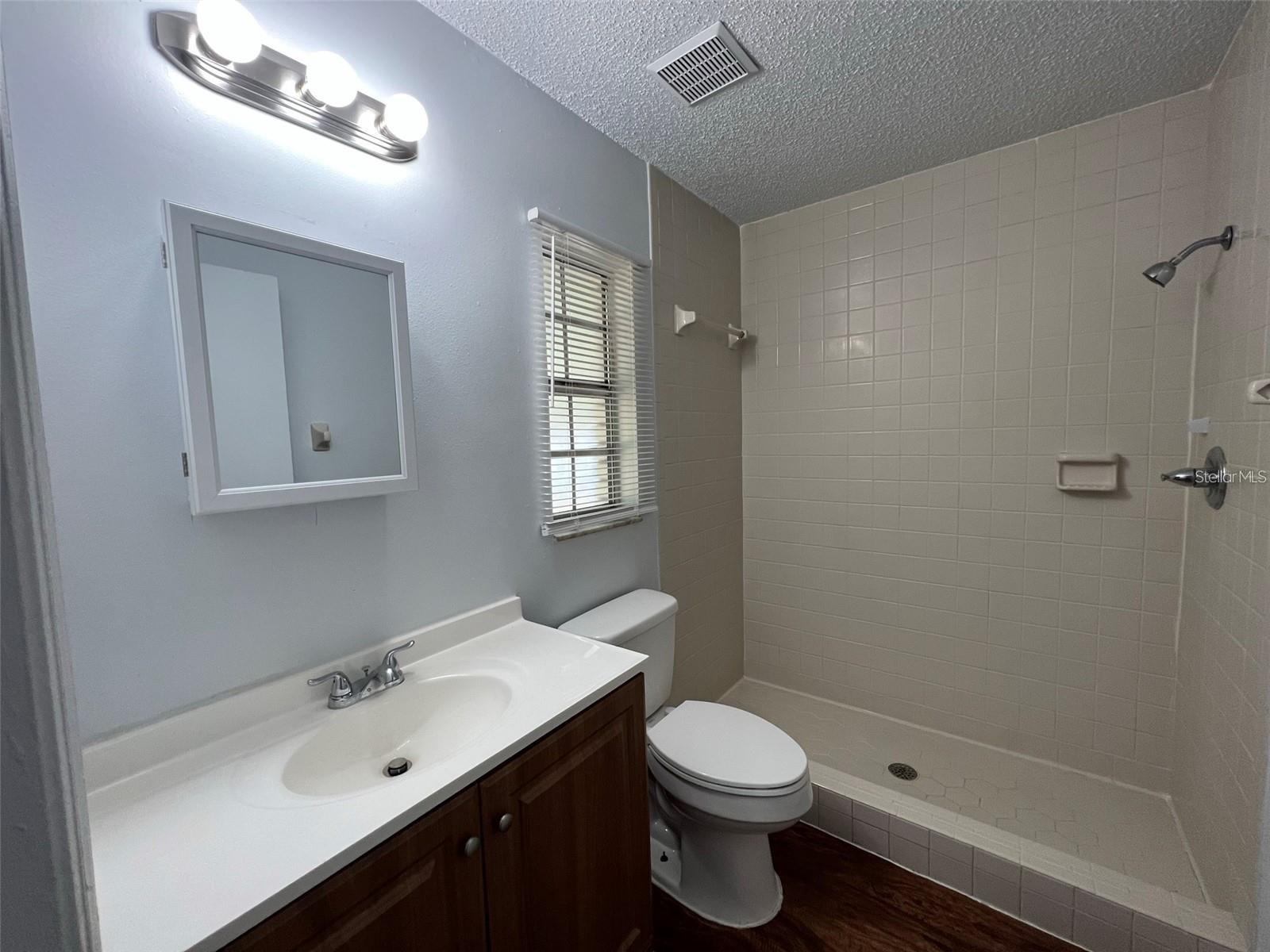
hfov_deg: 106.2
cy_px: 476
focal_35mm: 13
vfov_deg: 89.9
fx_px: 477
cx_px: 635
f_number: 1.8
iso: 160
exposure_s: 1/120
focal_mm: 1.57
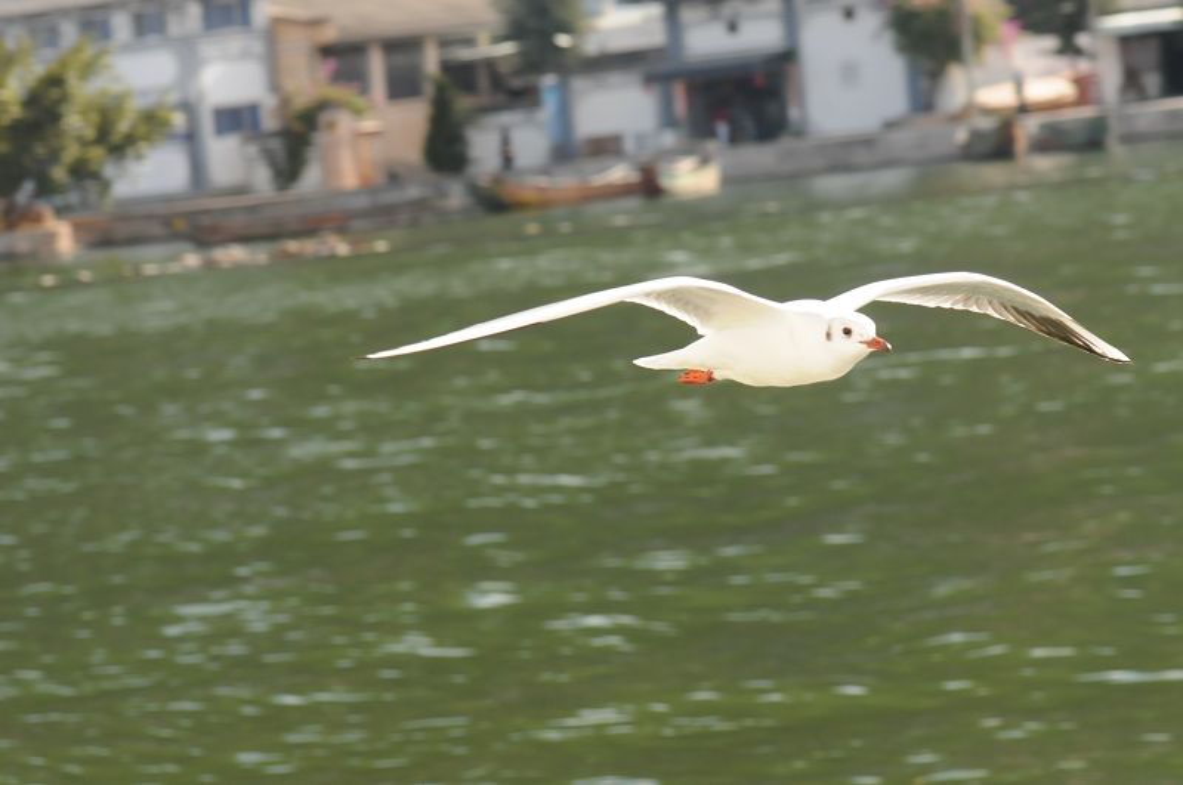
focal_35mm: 158
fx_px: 5168
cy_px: 392
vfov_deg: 8.7
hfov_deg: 13.1
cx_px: 592
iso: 800
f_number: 8
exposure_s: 1/800
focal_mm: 105
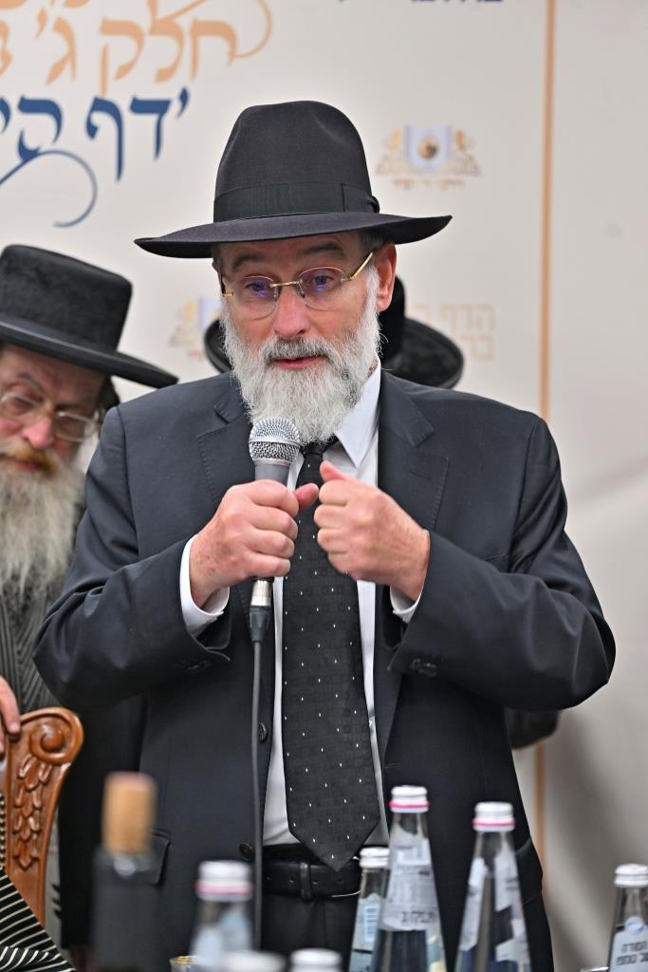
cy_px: 486
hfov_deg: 12.5
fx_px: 2969
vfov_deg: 18.6
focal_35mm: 110
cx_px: 324
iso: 640
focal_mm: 110
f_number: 4
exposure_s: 1/200
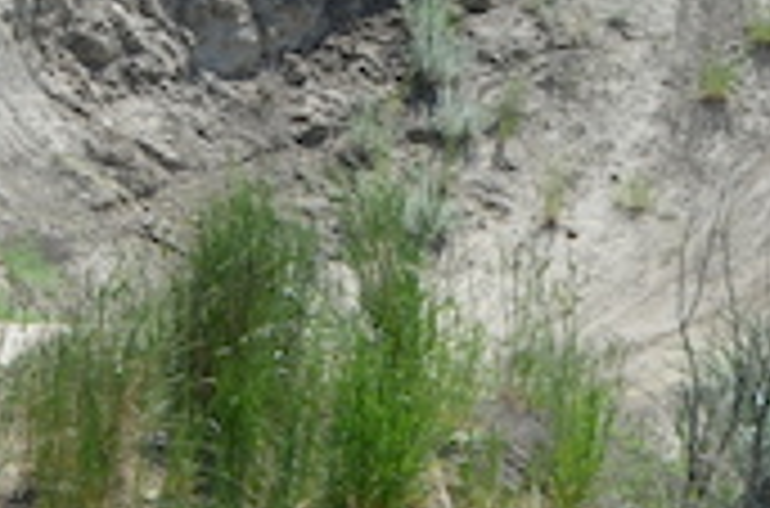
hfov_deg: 9.7
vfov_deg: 6.8
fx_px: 4223
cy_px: -121
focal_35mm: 198
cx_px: -788
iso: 110
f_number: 8
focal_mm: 22
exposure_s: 1/250
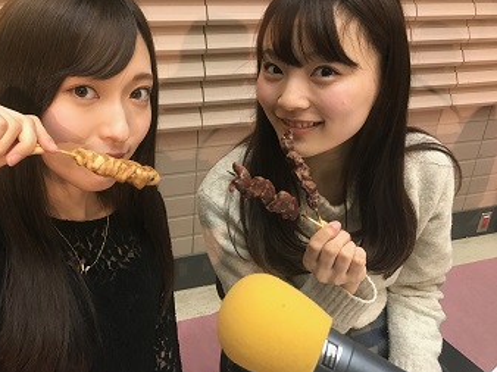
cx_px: 197
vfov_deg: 41.6
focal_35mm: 34
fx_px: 488
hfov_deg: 53.6
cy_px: 149
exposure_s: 1/17
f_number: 1.8
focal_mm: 3.99
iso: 50
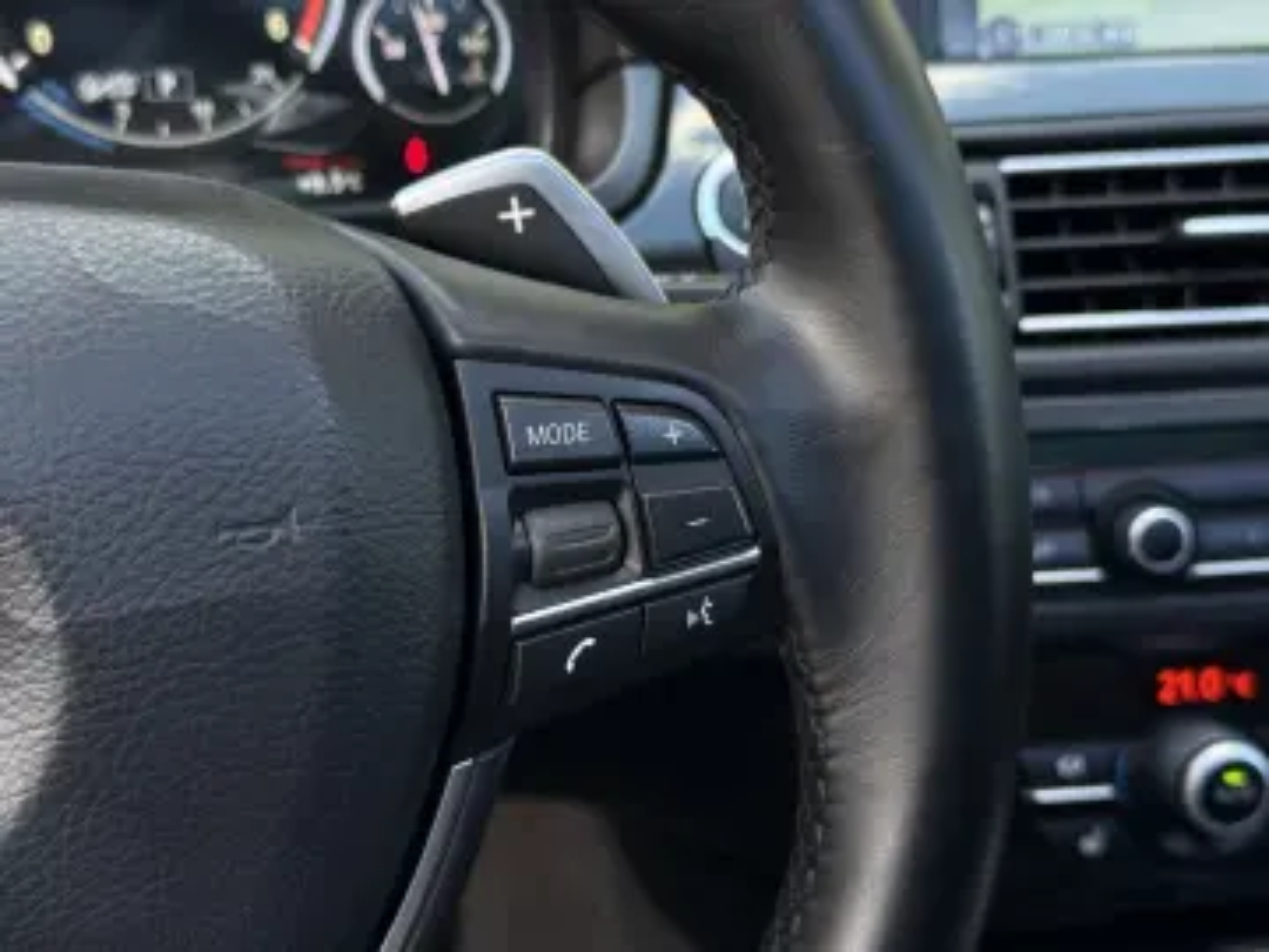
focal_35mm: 48
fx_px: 1760
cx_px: 634
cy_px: 476
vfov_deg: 30.3
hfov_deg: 39.7
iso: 160
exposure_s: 1/141
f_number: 1.78
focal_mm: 6.76
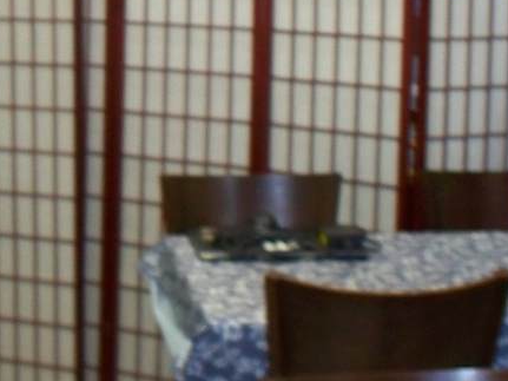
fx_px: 1570
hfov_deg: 17.8
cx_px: -46
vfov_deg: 13.7
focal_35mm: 107
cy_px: 42
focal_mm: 7.54
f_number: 2.8
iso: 200
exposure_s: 1/30
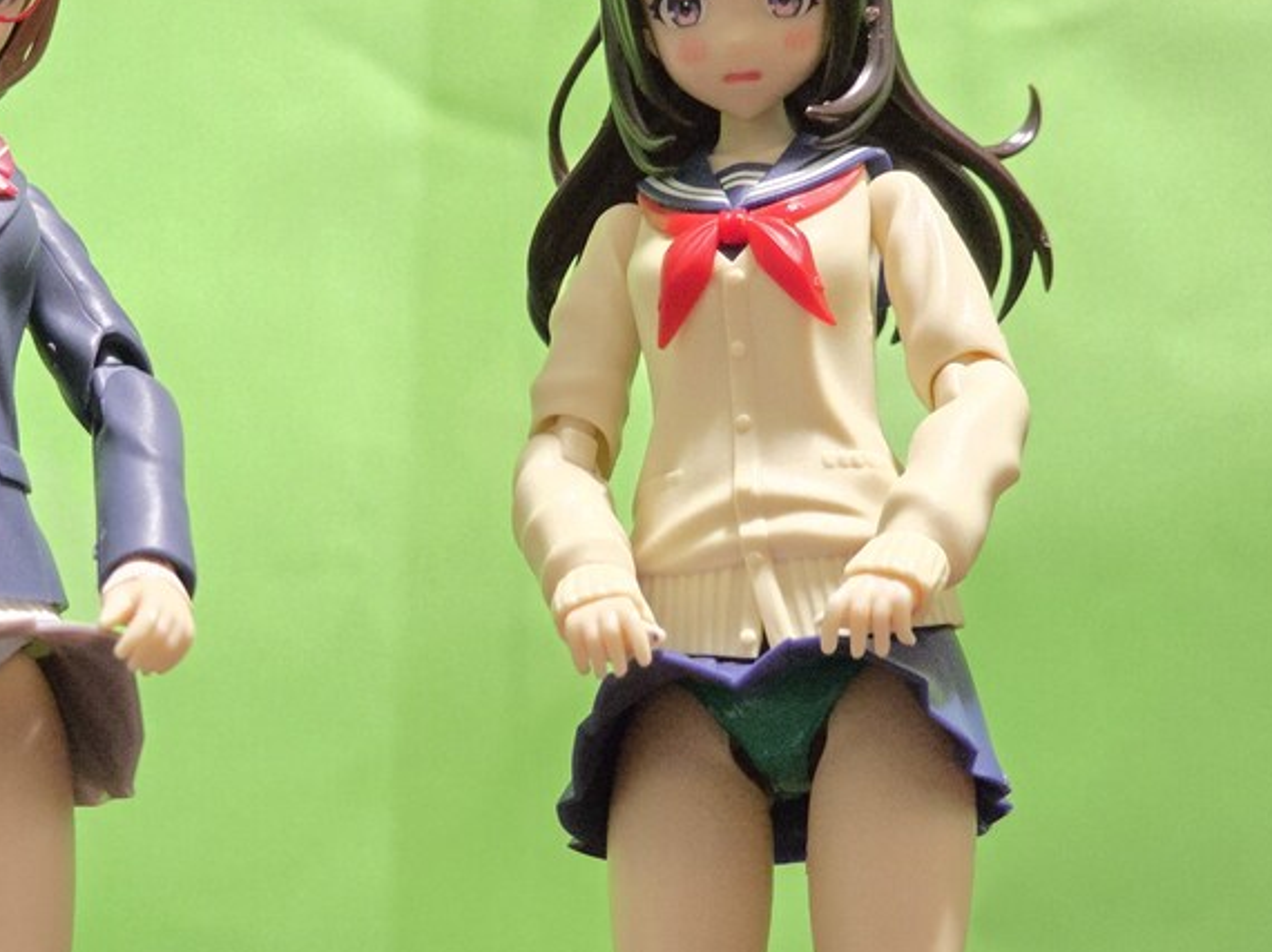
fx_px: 4004
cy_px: 507
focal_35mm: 109
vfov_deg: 13.6
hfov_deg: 17.9
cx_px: 326
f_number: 2.4
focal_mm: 7.9
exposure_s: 1/30
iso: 1600
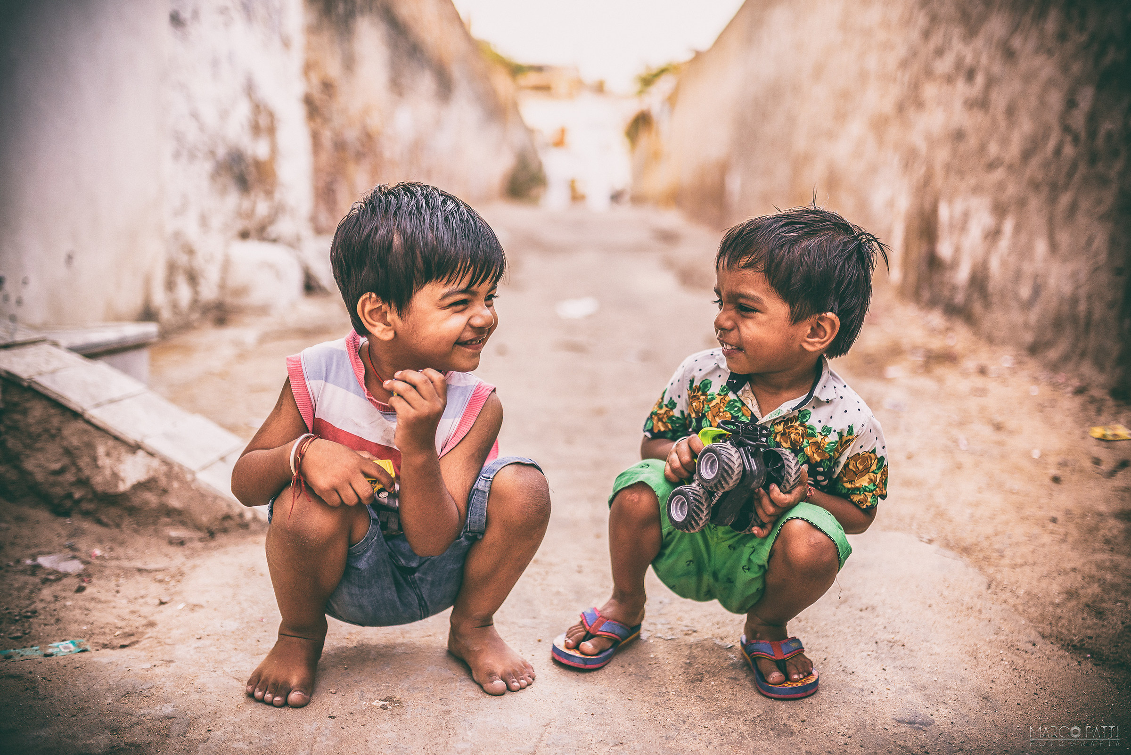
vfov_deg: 37.9
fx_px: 1100
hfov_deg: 54.4
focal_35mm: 35
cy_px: 378
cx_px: 566
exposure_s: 1/200
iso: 125
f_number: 1.4
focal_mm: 35
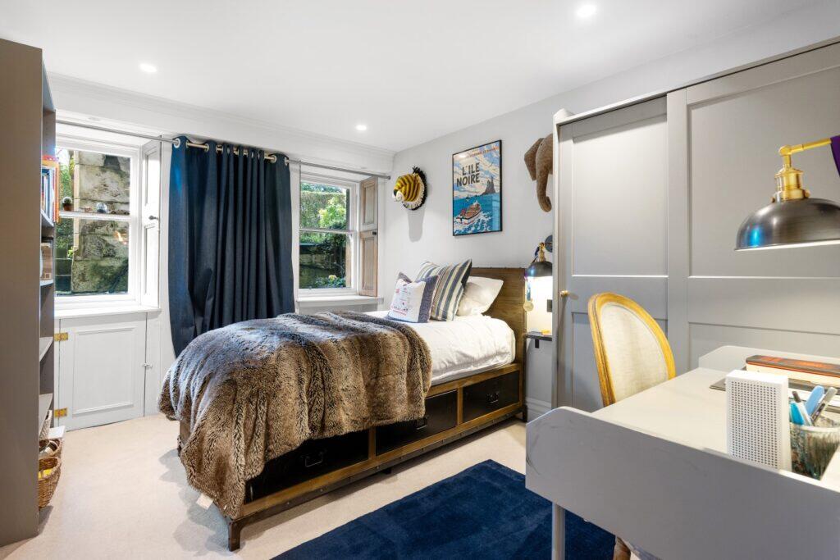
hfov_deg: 96.7
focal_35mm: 16
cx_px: 420
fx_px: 373
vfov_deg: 73.8
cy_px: 280
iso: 400
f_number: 8
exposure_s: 1
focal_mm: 16
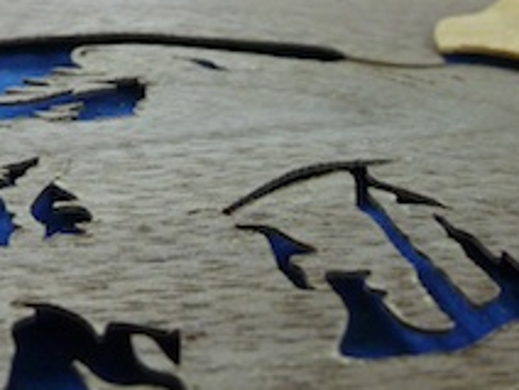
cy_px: 9
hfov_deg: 28.4
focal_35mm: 66
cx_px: 64
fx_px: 990
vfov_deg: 21.5
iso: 320
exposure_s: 1/30
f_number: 3.3
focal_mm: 5
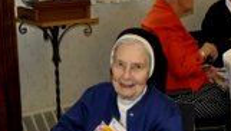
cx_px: 145
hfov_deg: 20.7
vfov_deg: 11.8
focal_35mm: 103
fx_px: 632
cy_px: 106
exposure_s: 1/100
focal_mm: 22
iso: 1000
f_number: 4.5
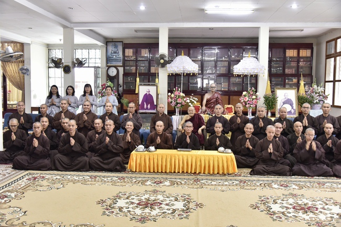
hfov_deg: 55.8
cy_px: 114
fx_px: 322
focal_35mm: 34
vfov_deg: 38.9
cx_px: 170
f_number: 5
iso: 1600
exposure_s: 1/20
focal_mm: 34
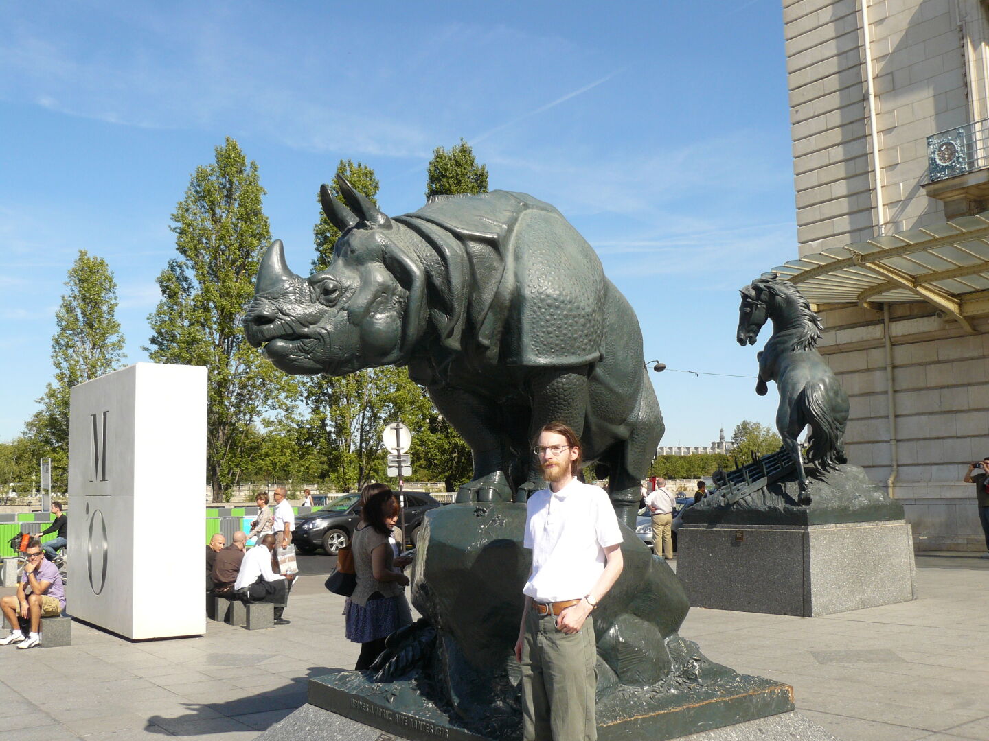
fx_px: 1029
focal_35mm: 36
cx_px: 494
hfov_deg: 51.4
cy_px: 370
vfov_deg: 39.7
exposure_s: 1/320
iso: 100
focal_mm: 6
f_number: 5.6
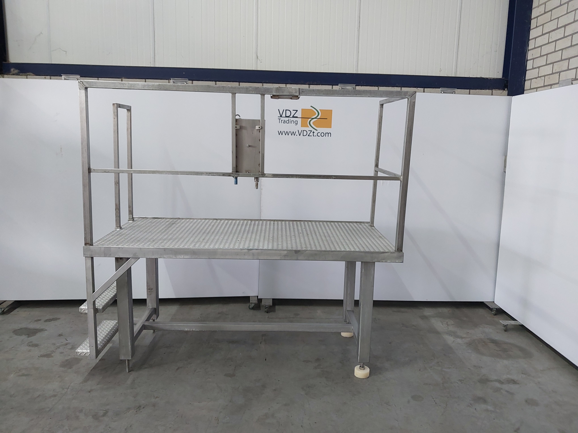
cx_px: 289
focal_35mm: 27
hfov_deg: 65.3
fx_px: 451
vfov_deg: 51.4
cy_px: 216
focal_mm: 4
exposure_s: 1/50
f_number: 1.8
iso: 200
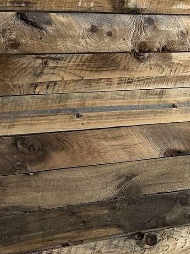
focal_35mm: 108
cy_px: 212
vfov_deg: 18.0
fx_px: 791
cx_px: 340
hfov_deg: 12.5
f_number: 1.5
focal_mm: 5.7
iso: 64
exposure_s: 1/120
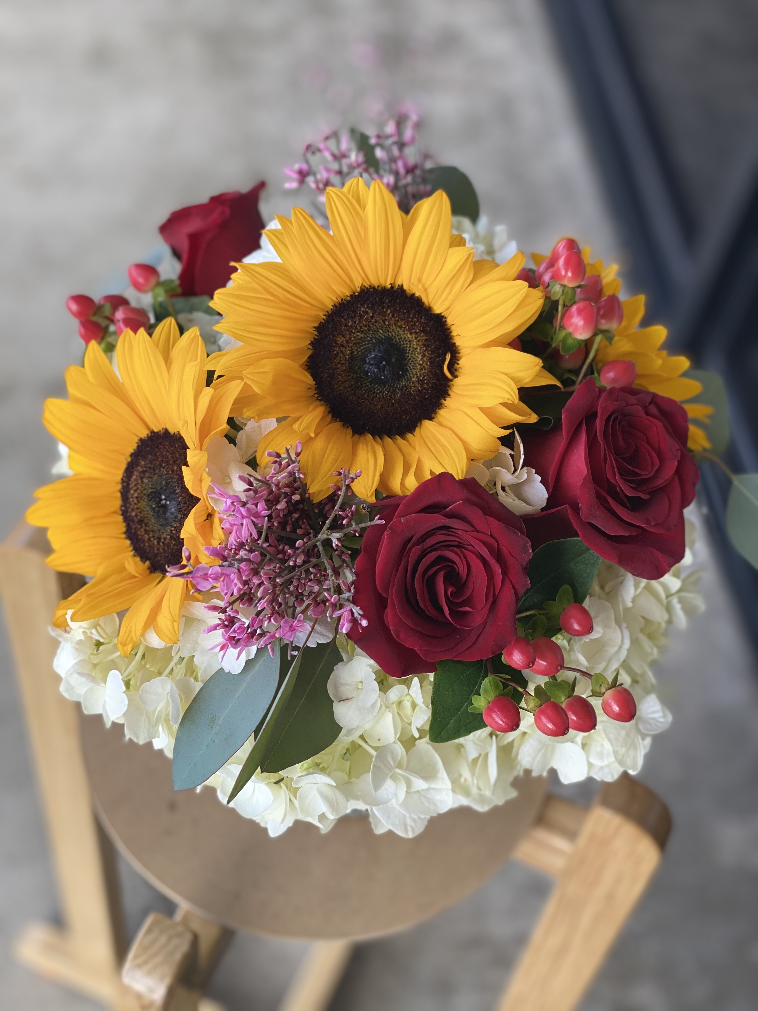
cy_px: 506
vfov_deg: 36.8
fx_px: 1518
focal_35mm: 52
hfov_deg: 28.0
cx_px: 379
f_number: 2
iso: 25
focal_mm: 6
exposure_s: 1/122
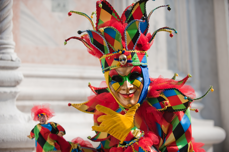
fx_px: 496
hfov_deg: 26.0
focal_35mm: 78
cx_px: 114
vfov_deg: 17.5
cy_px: 76
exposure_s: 1/2500
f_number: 3.2
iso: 200
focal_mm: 78
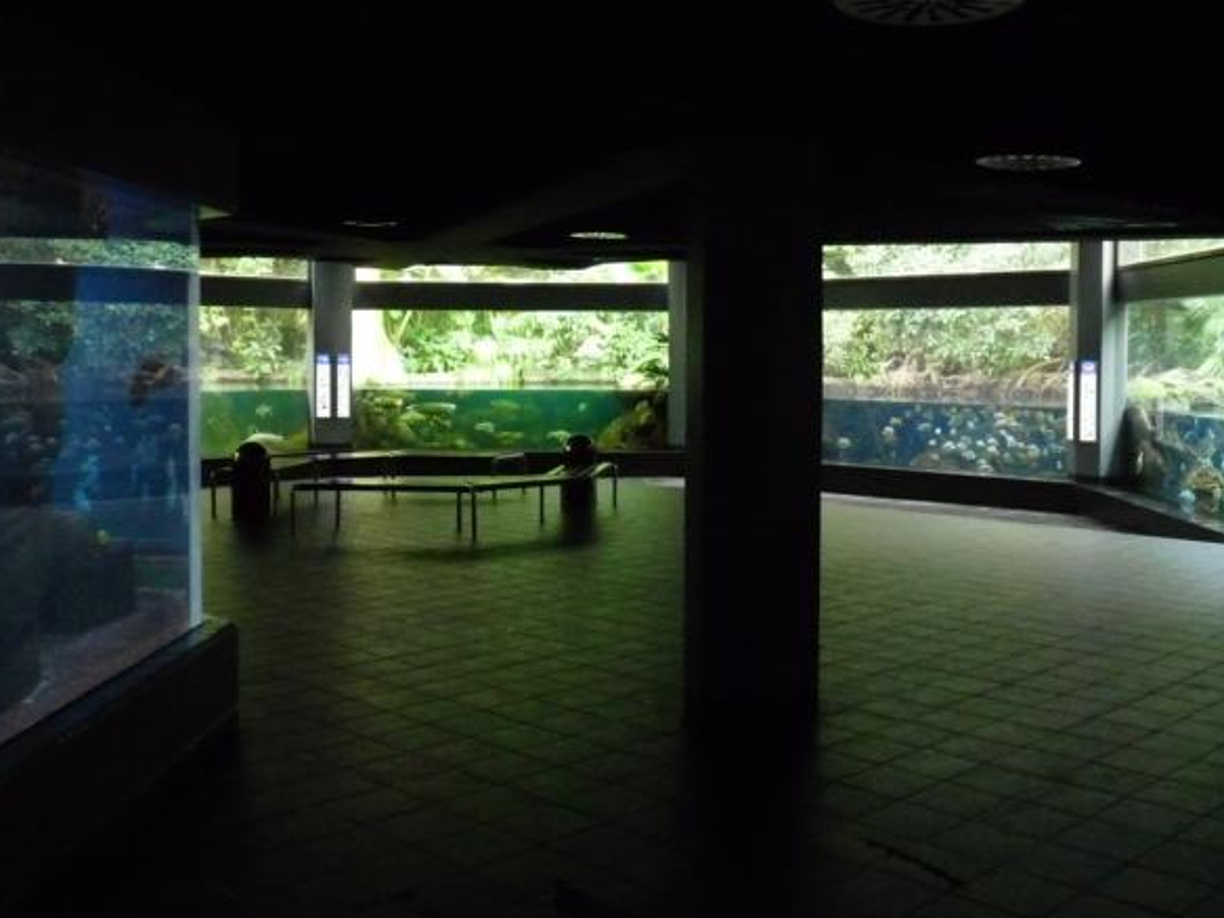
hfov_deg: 49.9
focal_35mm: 37
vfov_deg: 38.6
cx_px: 725
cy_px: 390
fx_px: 1308
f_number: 2.8
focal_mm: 4.8
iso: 800
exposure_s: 1/25
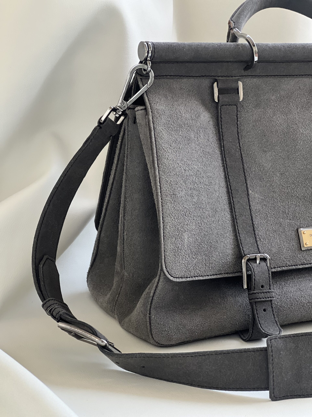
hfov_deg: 19.1
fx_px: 925
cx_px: 156
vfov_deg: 25.3
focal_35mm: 77
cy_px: 208
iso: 320
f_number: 2.8
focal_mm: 9
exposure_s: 1/25
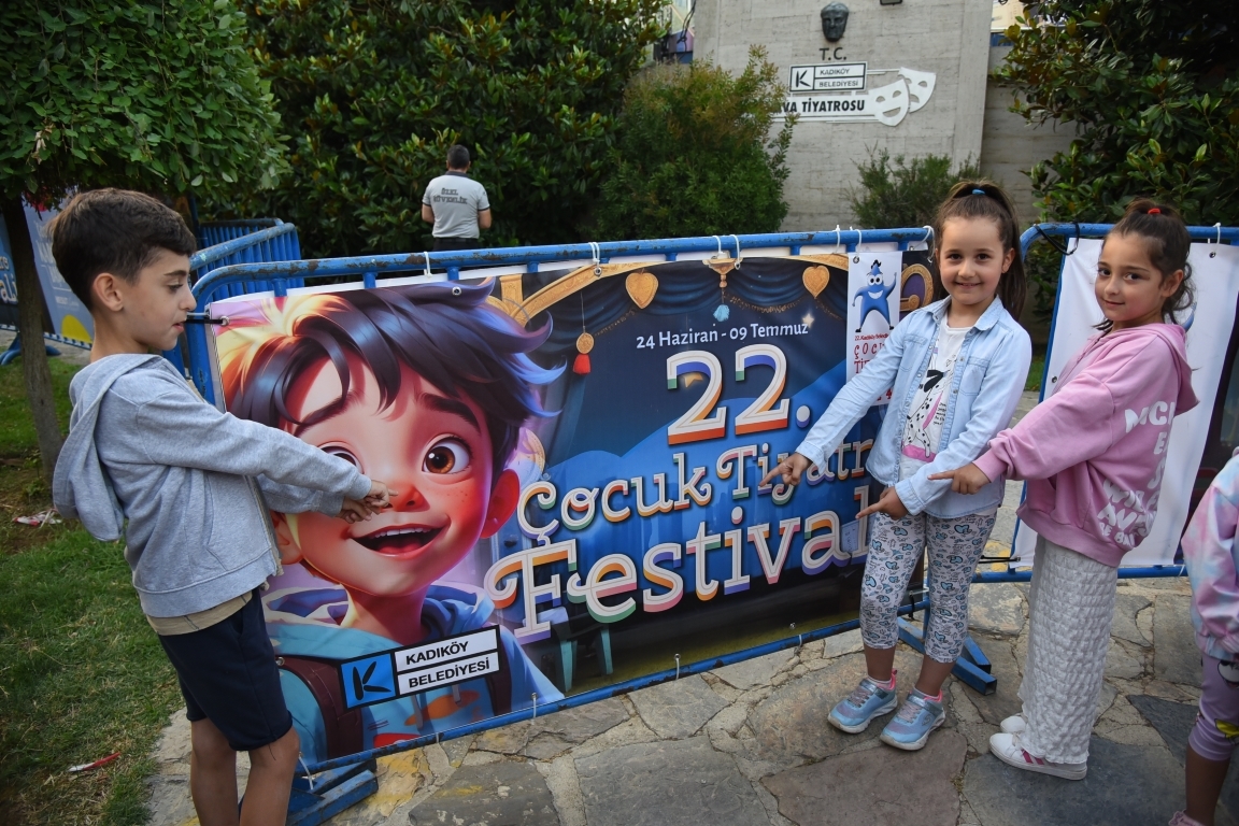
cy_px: 413
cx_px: 620
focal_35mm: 24
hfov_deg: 73.7
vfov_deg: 53.1
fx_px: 826
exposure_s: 1/250
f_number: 4
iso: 1000
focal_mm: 24
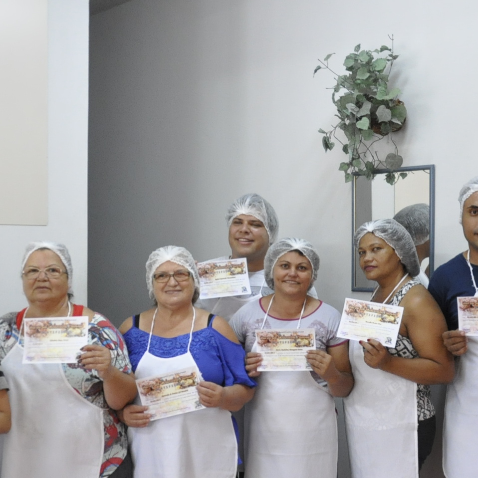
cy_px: 303
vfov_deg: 15.3
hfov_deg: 15.3
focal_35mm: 114
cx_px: 168
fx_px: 1781
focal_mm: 40
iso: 2500
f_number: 4.5
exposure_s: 1/160
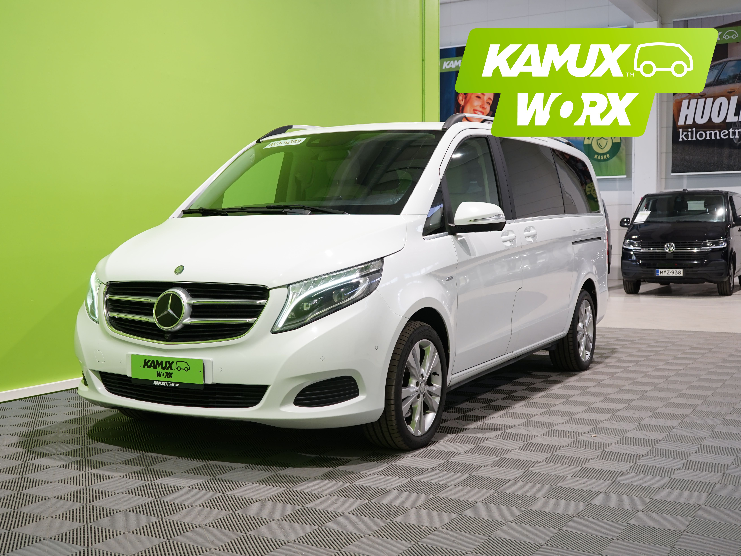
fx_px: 920
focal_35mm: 43
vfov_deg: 33.6
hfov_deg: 43.8
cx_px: 332
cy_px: 281
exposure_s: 1/20
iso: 400
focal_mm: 39
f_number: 5
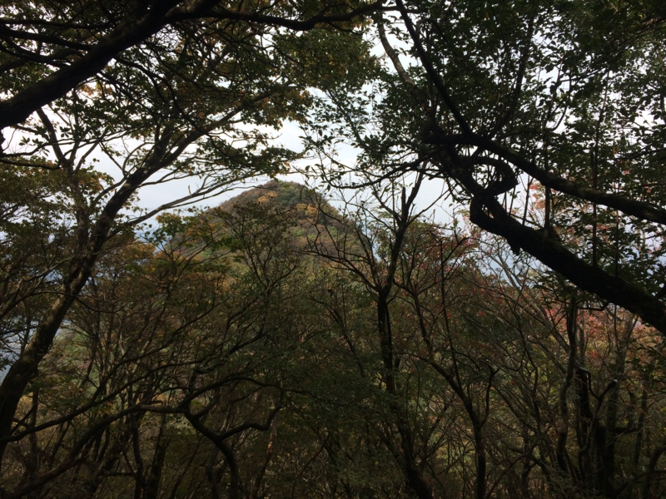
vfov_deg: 46.8
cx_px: 333
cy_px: 250
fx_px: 577
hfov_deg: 60.0
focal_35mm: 30
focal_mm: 4.12
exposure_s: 1/1244
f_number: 2.2
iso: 32
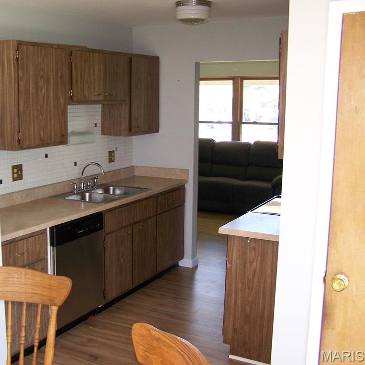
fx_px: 537
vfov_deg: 37.6
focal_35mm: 45
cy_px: 182
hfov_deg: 37.2
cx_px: 124
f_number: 2.8
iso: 200
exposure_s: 1/60
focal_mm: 6.3
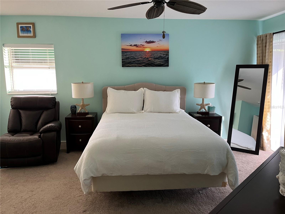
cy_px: 107
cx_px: 142
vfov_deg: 53.1
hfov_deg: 67.3
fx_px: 214
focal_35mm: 26
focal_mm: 5.1
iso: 250
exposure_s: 1/60
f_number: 1.6
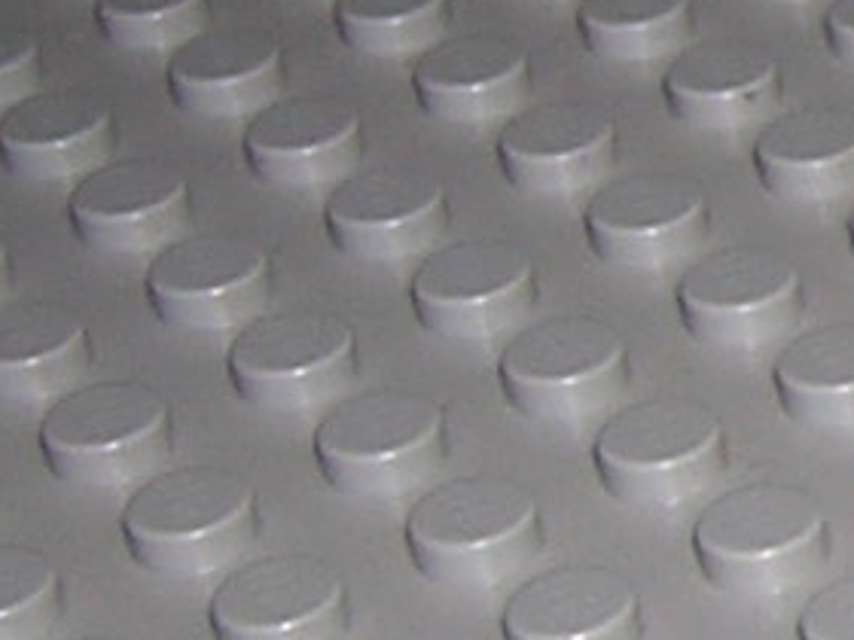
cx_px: 2263
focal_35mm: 206
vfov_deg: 7.2
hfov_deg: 8.5
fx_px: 5082
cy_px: 9
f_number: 5.2
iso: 100
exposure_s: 1/60.1
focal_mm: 4.7
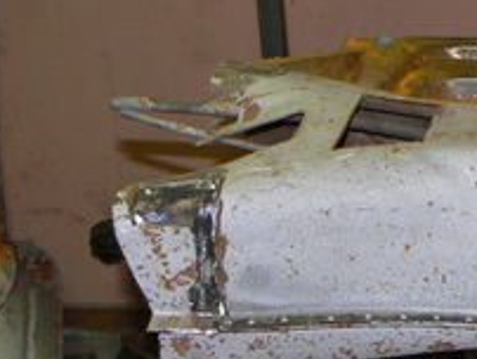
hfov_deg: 16.1
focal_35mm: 114
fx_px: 1573
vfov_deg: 12.9
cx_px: 668
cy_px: 359
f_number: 2.8
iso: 100
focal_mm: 6
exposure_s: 1/30
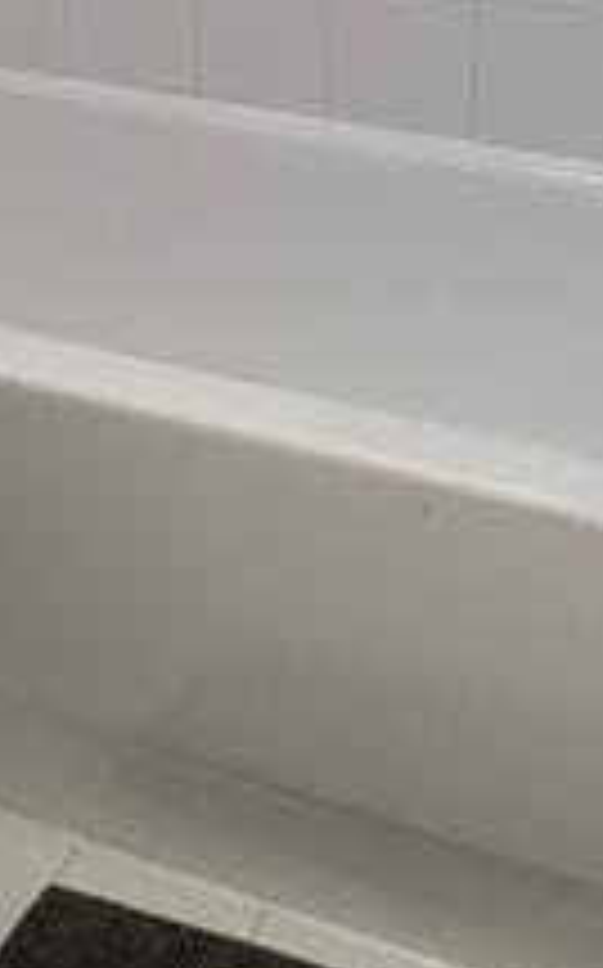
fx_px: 2029
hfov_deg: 15.9
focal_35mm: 77
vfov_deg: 23.5
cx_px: -220
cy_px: -315
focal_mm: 4.25
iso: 64
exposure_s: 1/60
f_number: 1.8
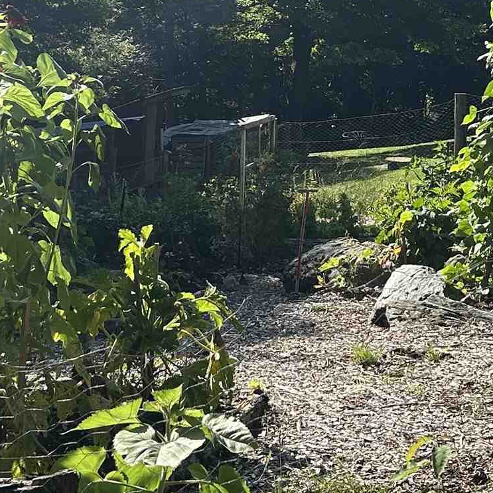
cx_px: 269
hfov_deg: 18.3
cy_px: 119
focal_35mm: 95
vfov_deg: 18.2
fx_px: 1531
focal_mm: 5.7
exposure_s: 1/2695
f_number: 1.5
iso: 50
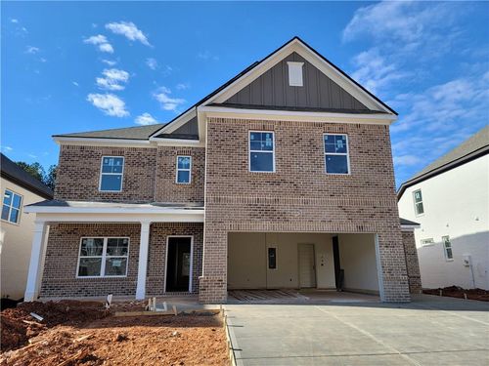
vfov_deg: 54.9
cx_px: 244
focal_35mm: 25
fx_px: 353
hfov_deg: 69.4
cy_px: 183
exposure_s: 1/629
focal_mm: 7
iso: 20
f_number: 1.8
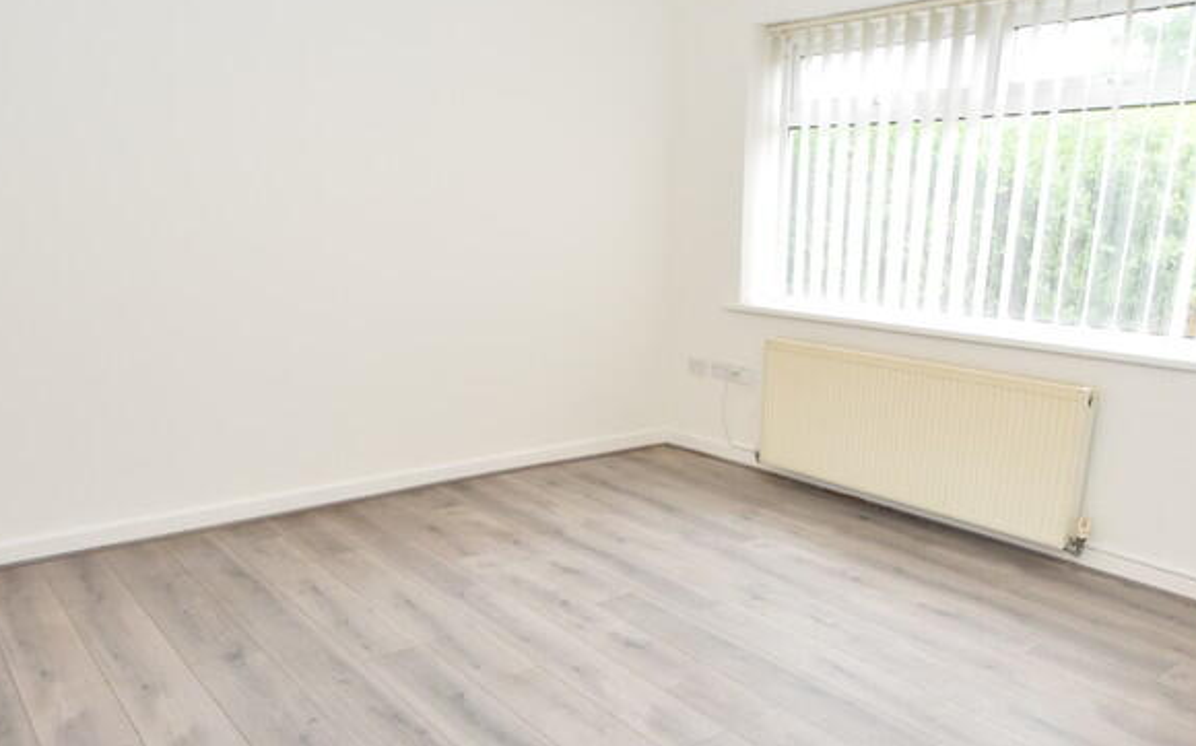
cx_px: 728
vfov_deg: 45.1
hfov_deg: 67.6
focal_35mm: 27
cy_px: 512
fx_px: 880
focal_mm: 10
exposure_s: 1/125
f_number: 5.6
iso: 640
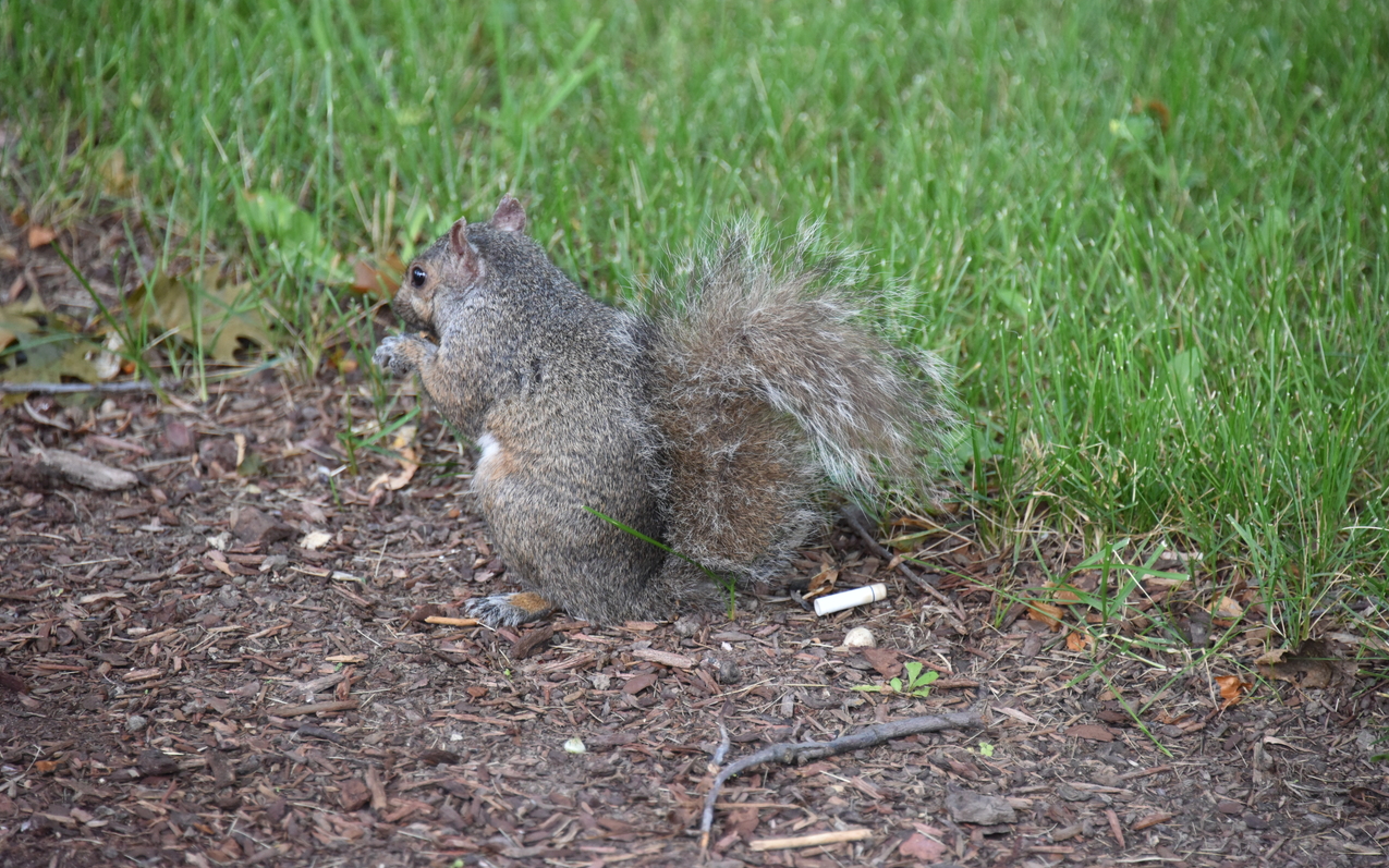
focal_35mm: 307
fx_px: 11622
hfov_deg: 6.8
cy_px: 413
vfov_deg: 4.3
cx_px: 693
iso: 2800
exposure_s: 1/640
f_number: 5.6
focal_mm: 300
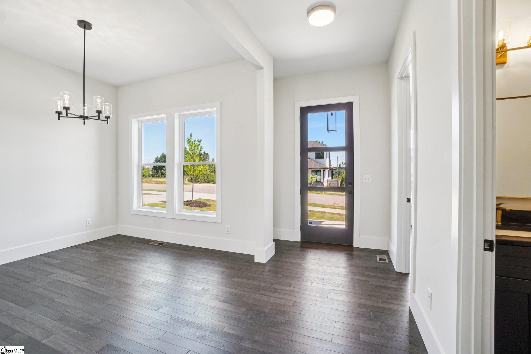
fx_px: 221
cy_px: 177
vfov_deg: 77.3
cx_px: 266
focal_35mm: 15
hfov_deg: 100.4
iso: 100
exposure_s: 1/30
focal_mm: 10
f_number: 8
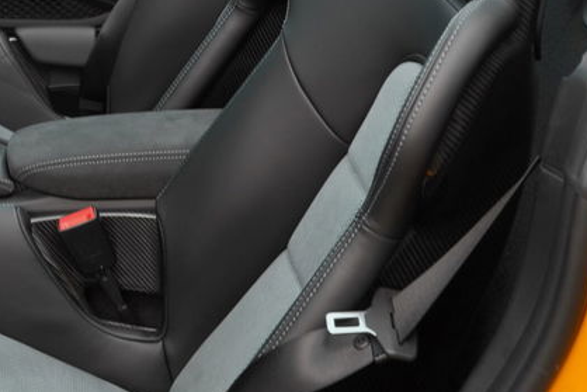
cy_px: 115
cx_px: 21
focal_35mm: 93
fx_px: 1517
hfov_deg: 21.3
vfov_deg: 14.7
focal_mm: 38
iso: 250
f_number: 13
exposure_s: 1/40
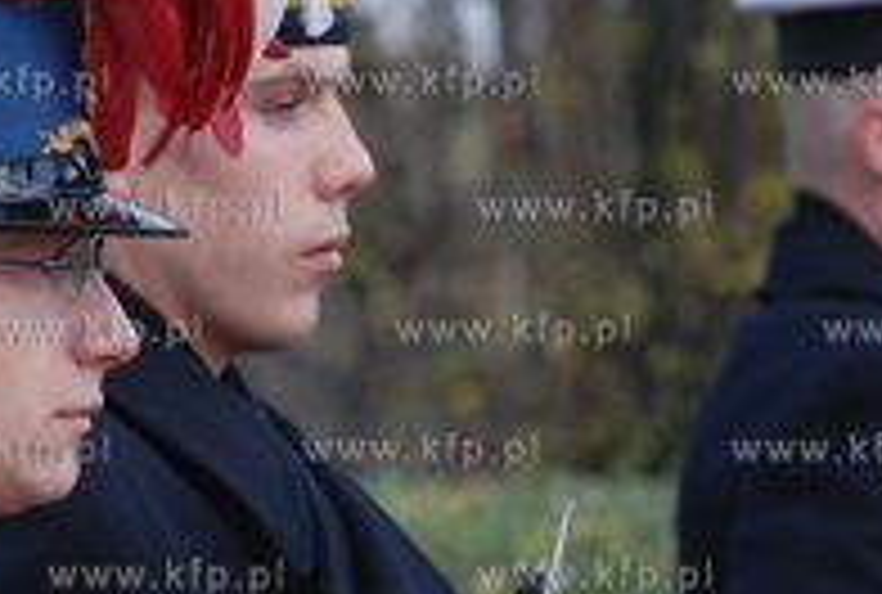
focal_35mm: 611
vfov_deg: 2.3
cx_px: 324
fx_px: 15015
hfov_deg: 3.4
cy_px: 270
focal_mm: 200
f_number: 9
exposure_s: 1/60
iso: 400
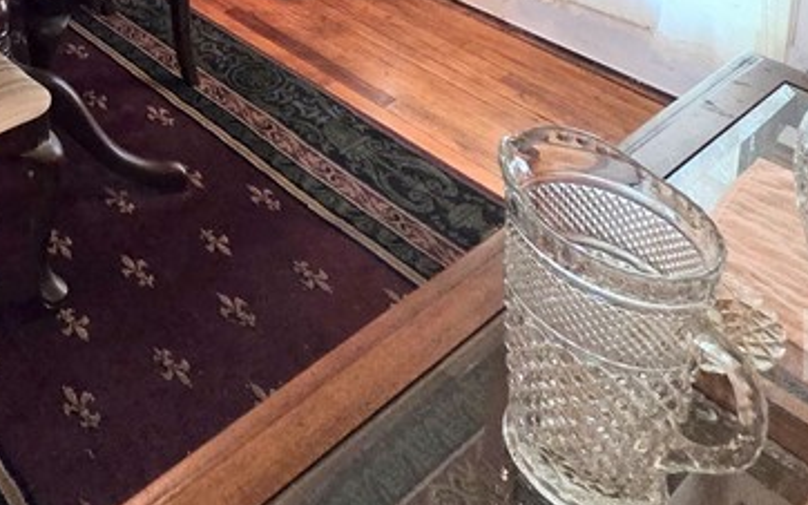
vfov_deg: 23.0
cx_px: -33
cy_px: -335
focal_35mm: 39
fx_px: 859
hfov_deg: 42.2
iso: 320
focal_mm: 2.2
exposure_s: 1/60
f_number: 2.2
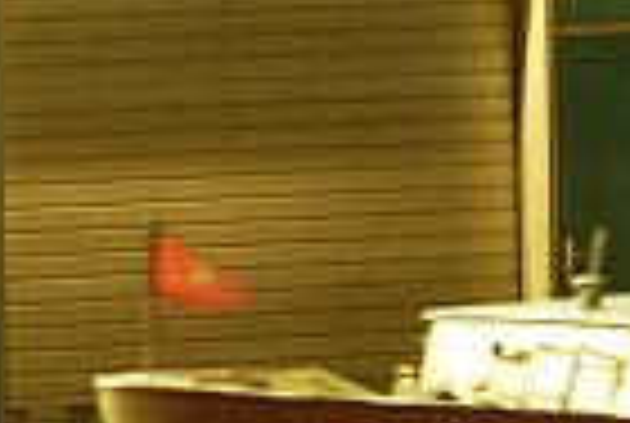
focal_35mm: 821
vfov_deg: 1.7
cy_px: 241
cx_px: 2200
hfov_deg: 2.5
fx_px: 14392
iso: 100
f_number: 5.6
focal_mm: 75
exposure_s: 6
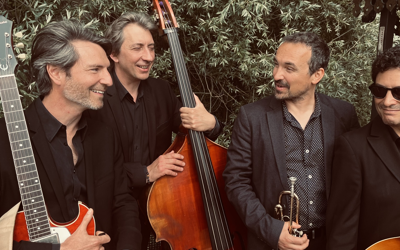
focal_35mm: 36
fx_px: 392
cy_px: 118
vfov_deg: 35.3
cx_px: 227
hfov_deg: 53.8
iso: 50
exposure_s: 1/1266
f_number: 1.6
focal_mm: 5.1
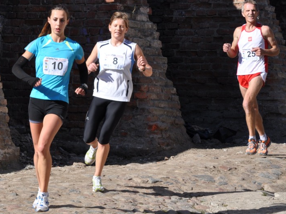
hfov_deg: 14.1
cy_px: 107
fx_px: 1153
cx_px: 134
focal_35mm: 140
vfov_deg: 10.6
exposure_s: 1/640
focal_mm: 85
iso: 250
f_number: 6.3
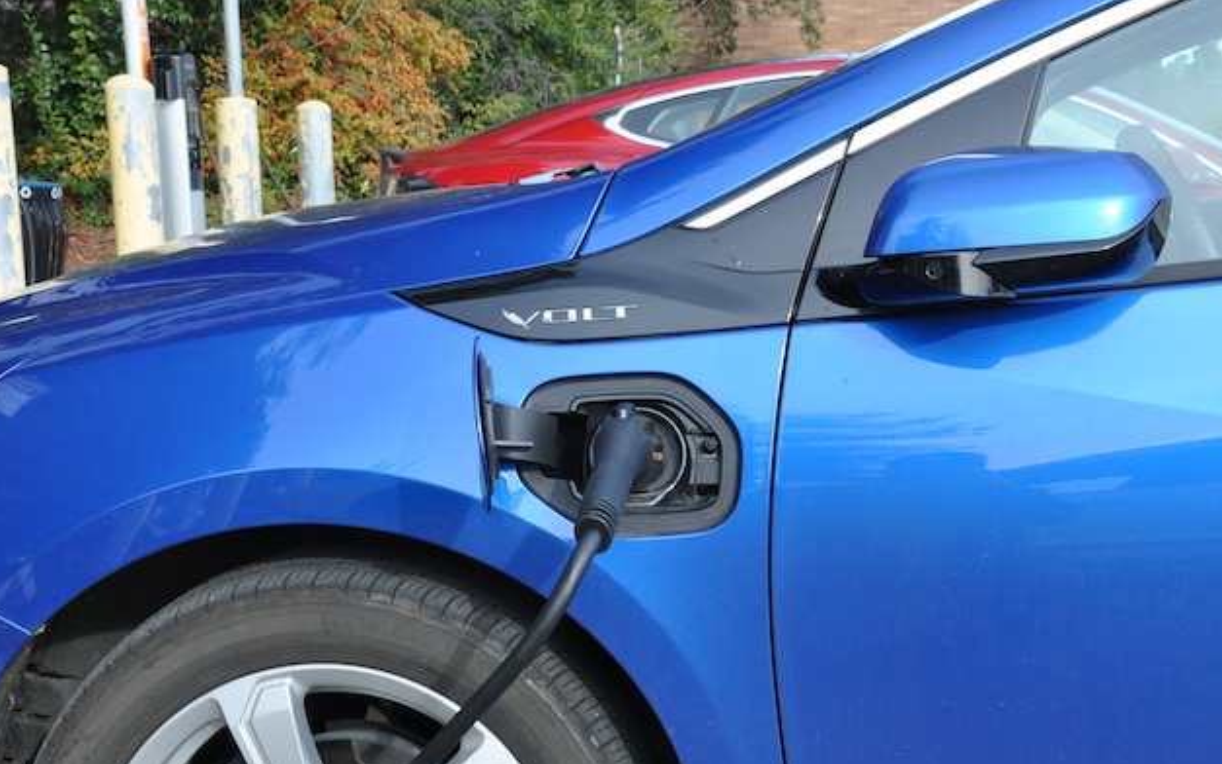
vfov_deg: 22.4
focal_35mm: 58
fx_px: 1932
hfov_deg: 35.1
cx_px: 672
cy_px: 418
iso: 800
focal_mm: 34
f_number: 13
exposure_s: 1/160
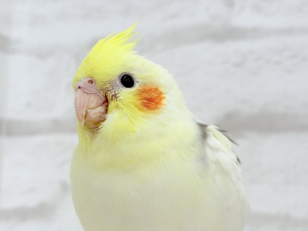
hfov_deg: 36.8
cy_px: 116
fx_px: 463
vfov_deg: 28.0
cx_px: 154
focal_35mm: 52
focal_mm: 5.96
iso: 32
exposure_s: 1/50
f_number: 1.6
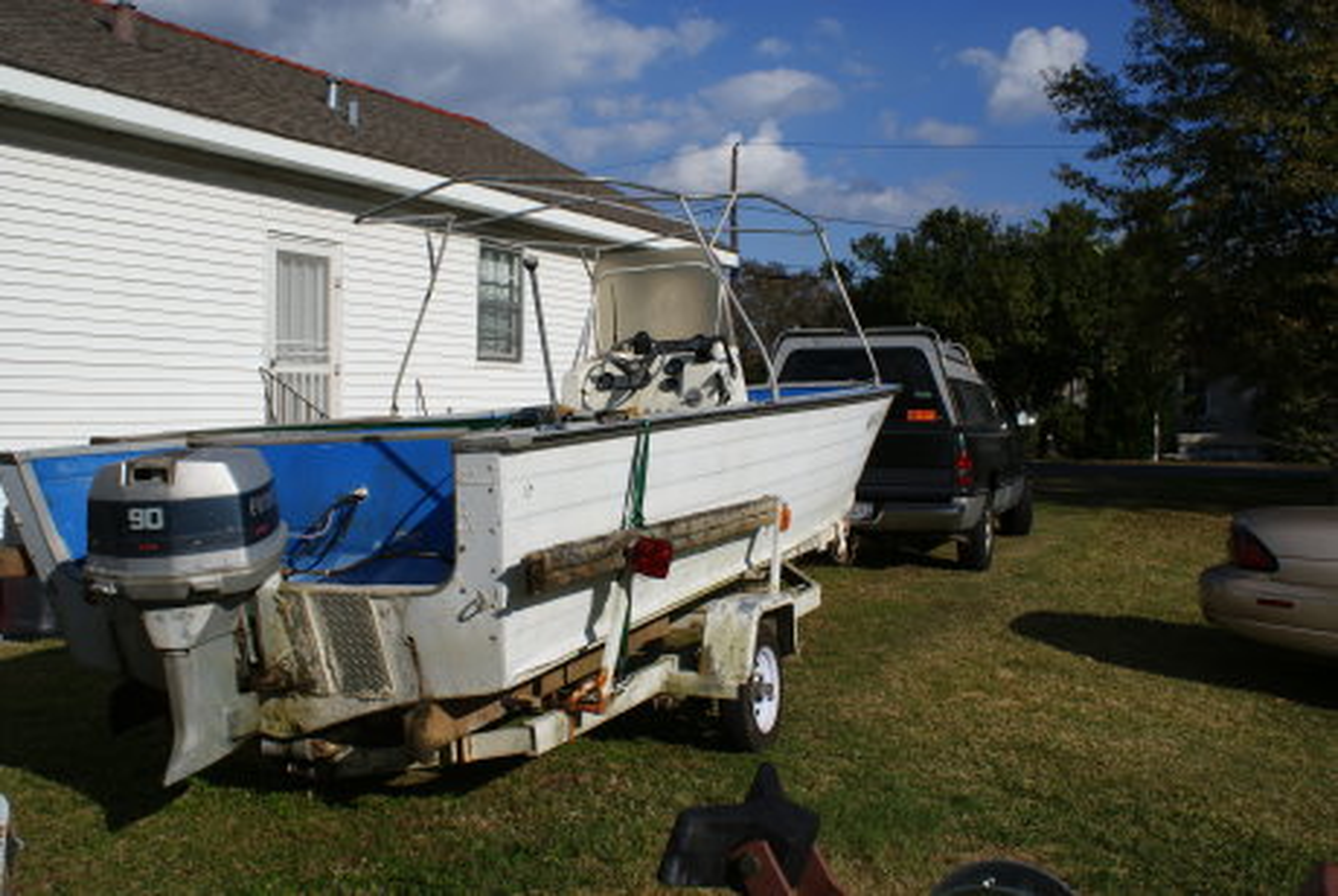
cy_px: 448
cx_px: 669
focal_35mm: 33
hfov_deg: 57.2
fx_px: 1228
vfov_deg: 40.1
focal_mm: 22
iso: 100
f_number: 10
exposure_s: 1/320
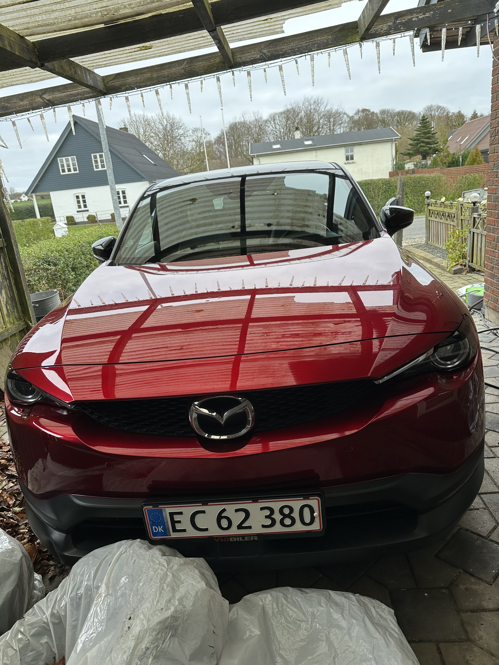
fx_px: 461
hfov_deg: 56.8
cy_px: 332
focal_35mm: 24
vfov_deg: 71.6
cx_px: 250
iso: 80
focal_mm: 6.86
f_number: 1.78
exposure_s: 1/141
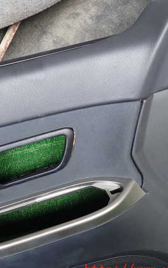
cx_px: 37
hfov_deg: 32.8
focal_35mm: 38
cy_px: 135
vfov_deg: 51.5
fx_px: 278
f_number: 2
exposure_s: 1/60
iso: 160
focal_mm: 4.5
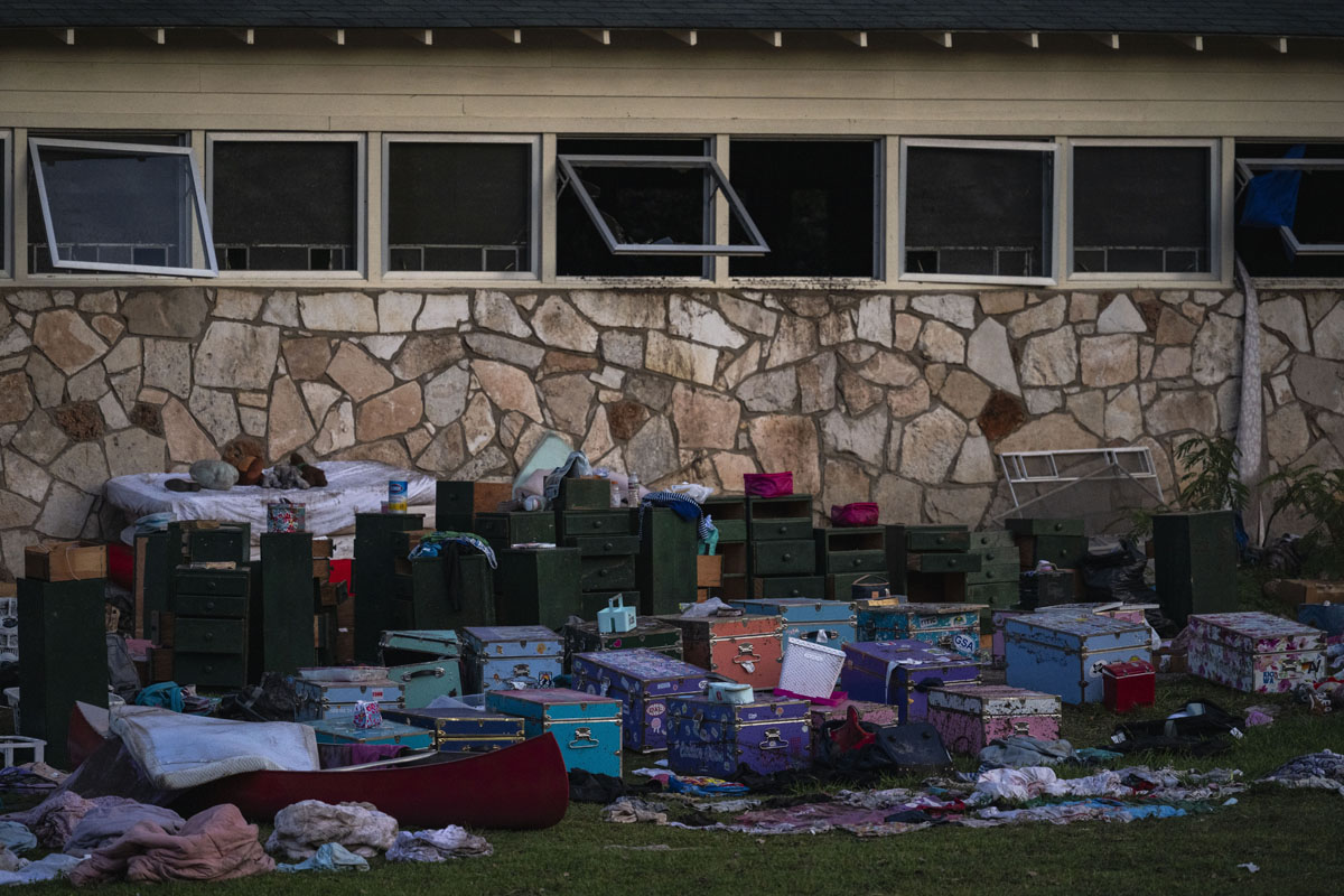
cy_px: 448
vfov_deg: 2.5
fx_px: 20905
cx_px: 672
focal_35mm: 560
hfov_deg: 3.7
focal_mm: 560
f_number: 4
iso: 2000
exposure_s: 1/250
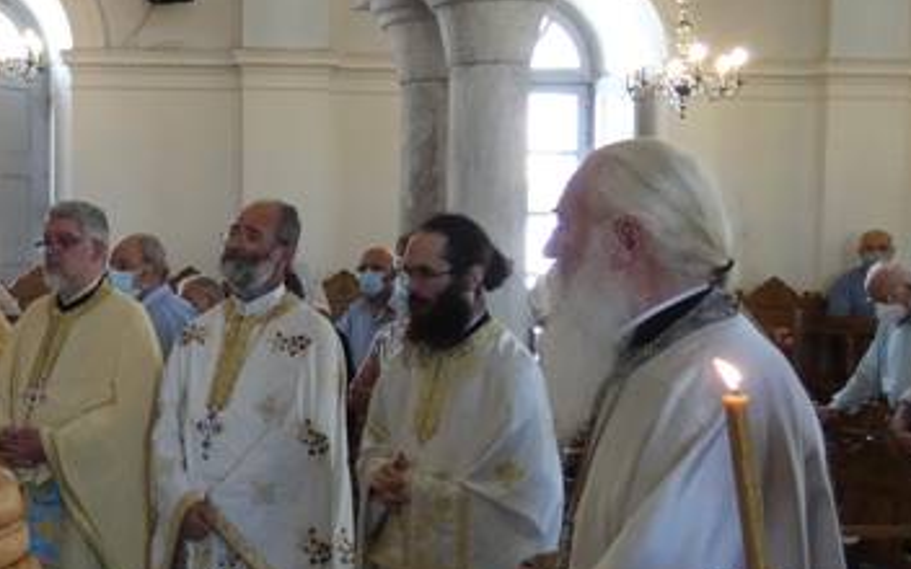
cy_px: 305
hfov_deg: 34.9
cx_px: 18
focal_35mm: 53
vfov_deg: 24.4
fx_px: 1316
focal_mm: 4
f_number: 2.9
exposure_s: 1/60
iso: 320
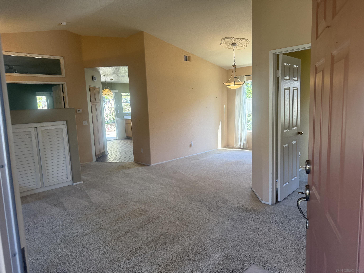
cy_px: 136
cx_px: 182
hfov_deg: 71.6
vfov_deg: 56.8
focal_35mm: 24
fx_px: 252
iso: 160
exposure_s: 1/240
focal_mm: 6.76
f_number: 1.78
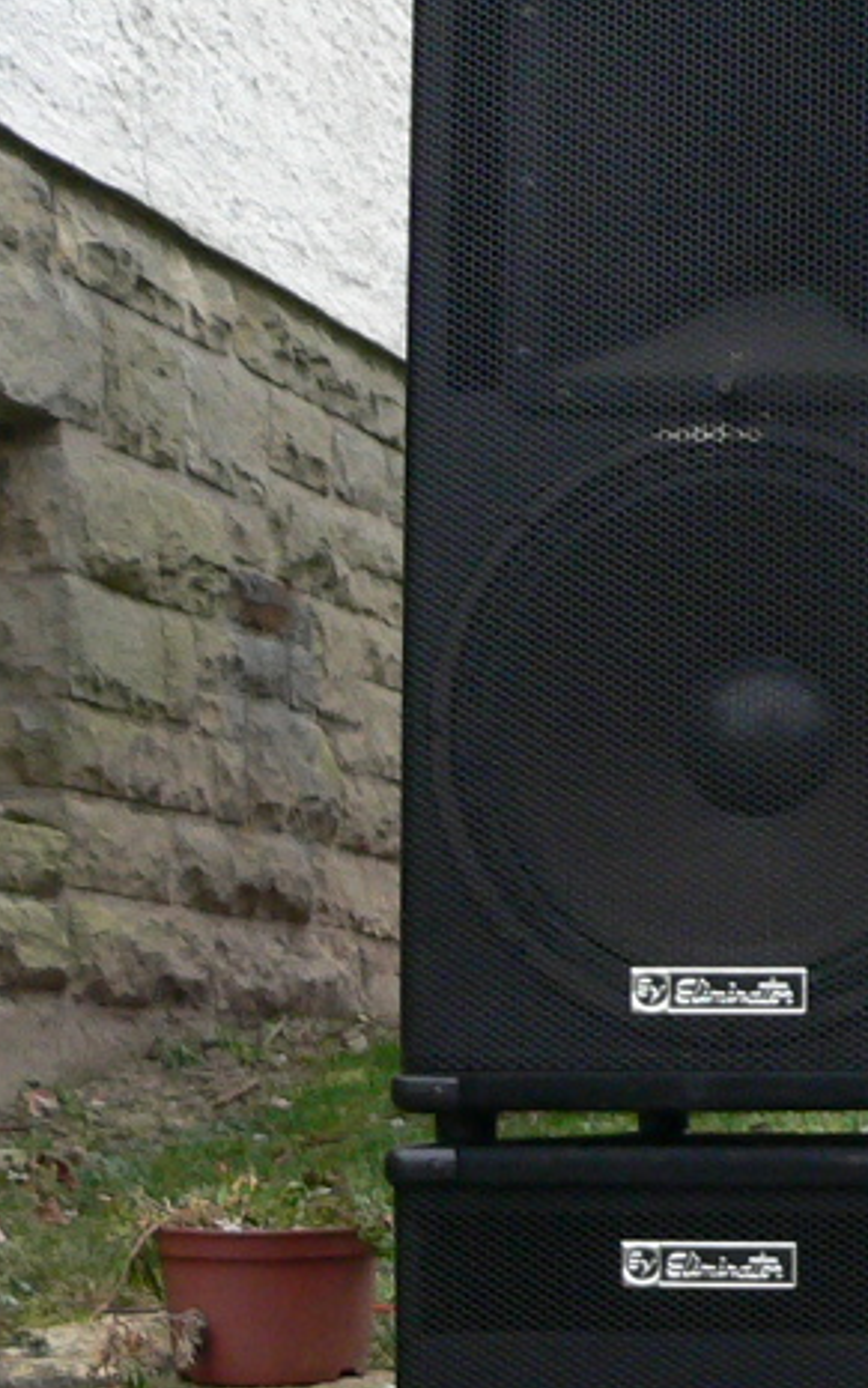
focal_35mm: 105
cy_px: 1233
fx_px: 3970
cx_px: 1682
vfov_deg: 19.5
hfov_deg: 11.4
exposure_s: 1/25
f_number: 2.8
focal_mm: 6
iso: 200
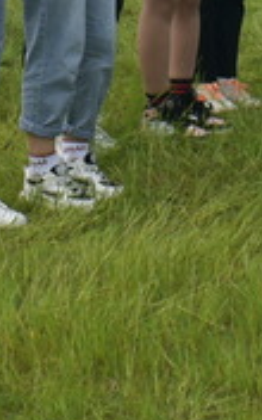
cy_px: -316
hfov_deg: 6.3
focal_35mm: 209
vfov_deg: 9.6
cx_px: 171
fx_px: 2388
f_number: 4
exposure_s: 1/640
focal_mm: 24
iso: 100
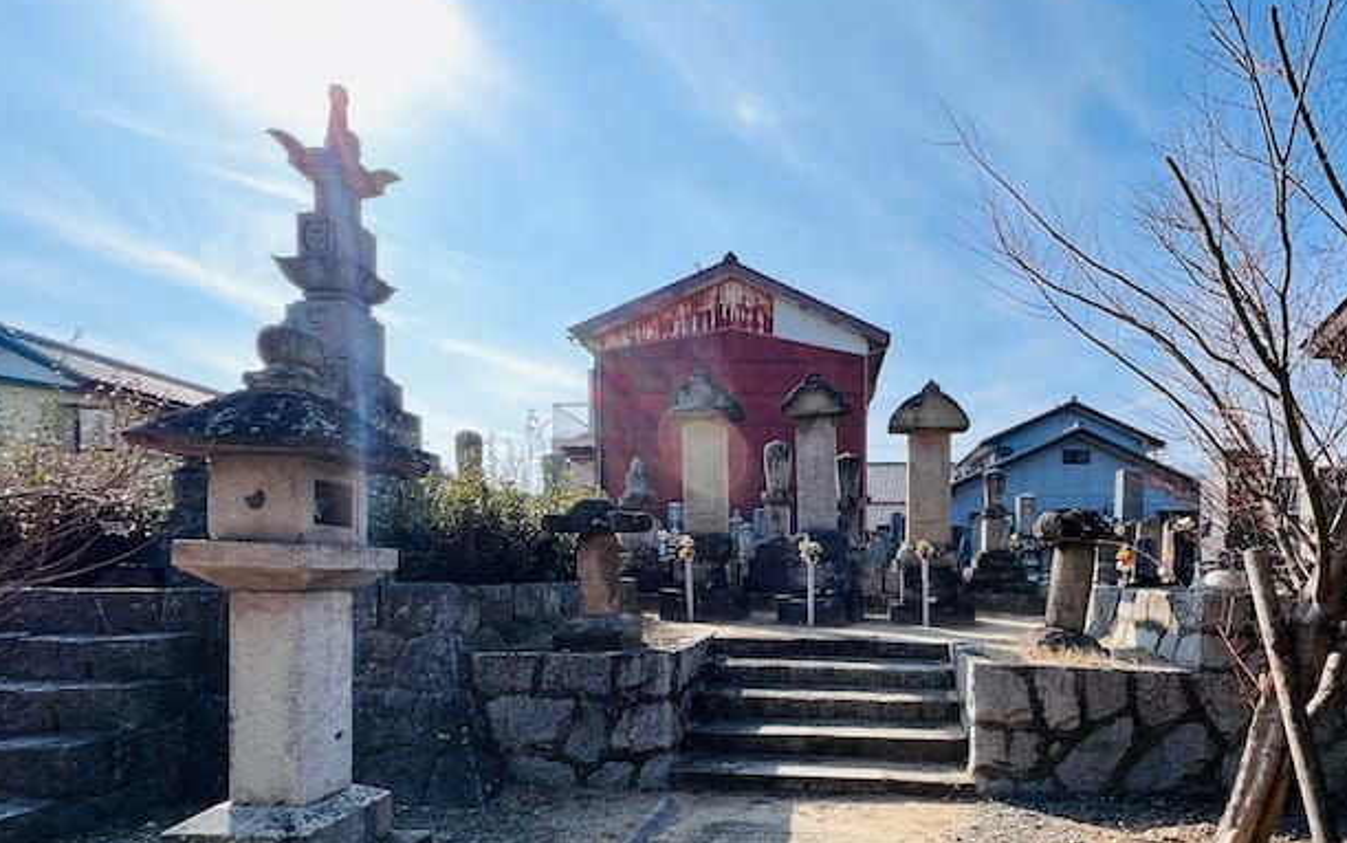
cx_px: 834
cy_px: 594
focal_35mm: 18
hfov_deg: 89.4
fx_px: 661
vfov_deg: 62.6
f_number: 1.8
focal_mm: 1.57
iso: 32
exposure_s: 1/657
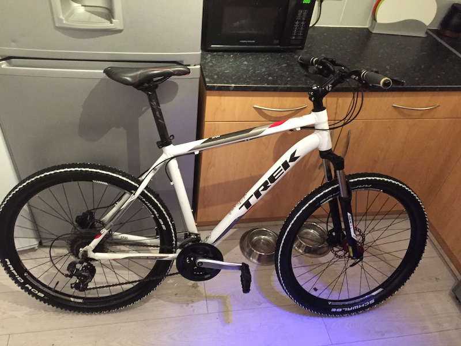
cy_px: 173
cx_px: 230
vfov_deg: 48.2
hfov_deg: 61.7
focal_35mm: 29
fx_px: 386
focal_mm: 4.15
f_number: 2.2
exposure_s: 1/17
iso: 320
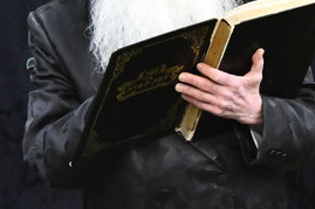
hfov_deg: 4.4
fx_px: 4101
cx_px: 412
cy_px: -39
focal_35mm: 469
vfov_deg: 2.9
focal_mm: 90
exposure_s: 1/160
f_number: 5.6
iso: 2500
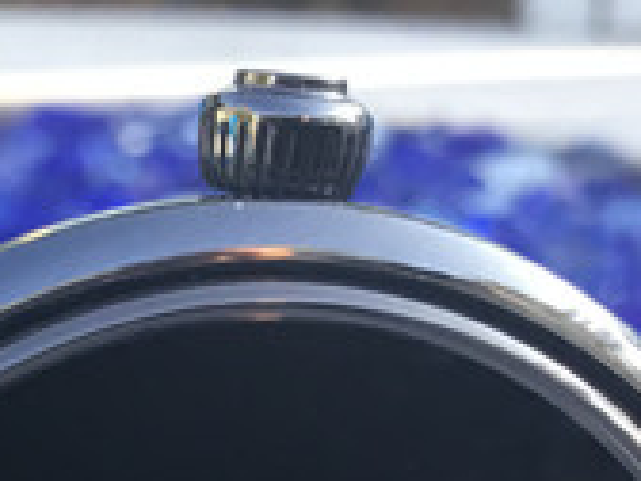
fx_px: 2185
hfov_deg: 16.4
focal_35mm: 118
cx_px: 11
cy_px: 775
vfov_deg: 11.9
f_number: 2.4
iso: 25
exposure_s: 1/40
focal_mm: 3.3
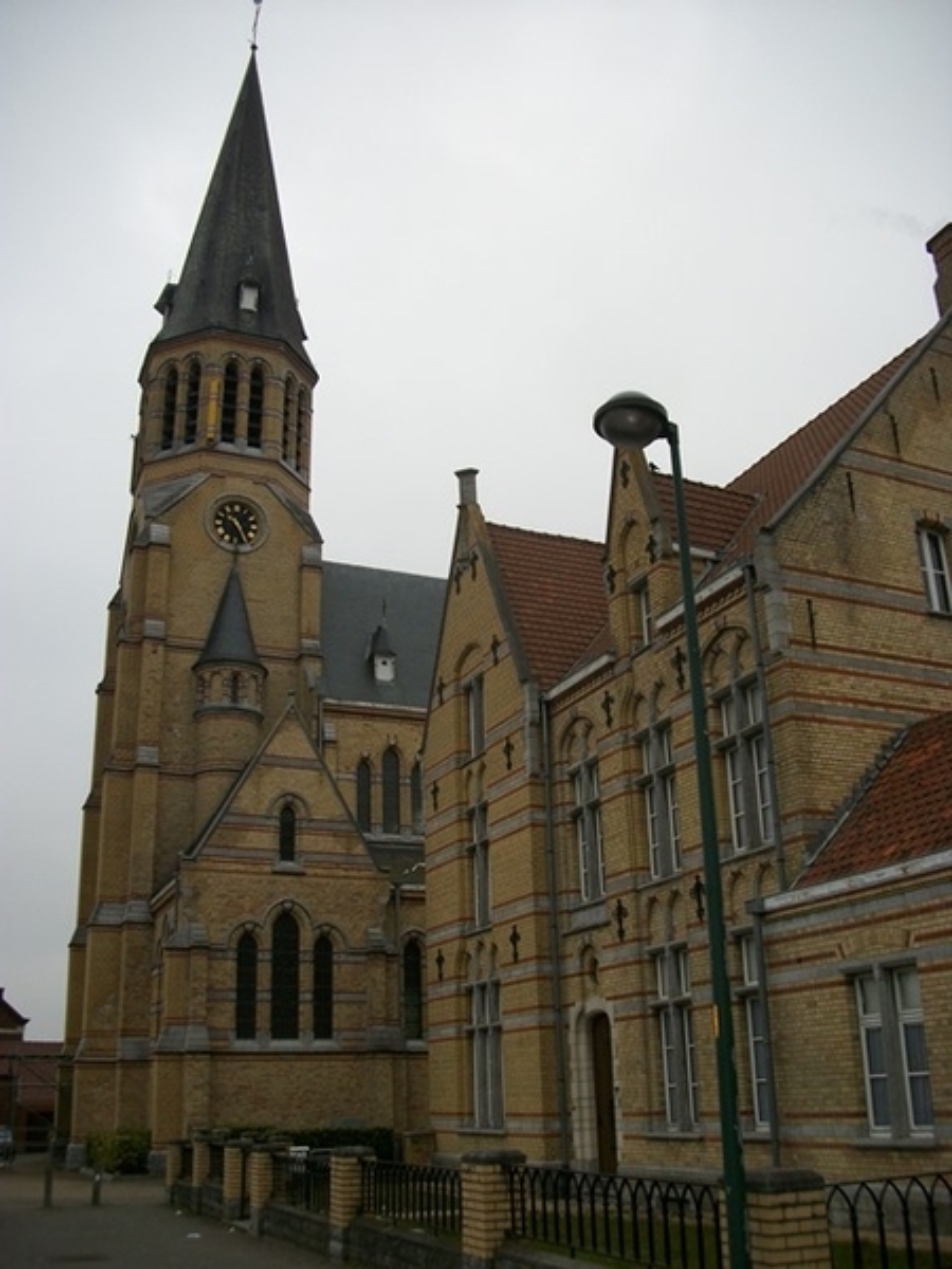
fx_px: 1173
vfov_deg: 56.8
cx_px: 476
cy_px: 634
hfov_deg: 44.2
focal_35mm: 32
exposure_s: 1/640
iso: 80
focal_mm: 5.7
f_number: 2.9
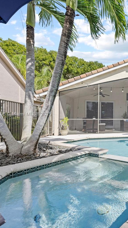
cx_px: 159
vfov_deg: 78.7
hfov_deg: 36.4
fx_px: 139
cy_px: 114
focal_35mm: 23
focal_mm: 14
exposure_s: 1/60
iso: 64
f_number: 8
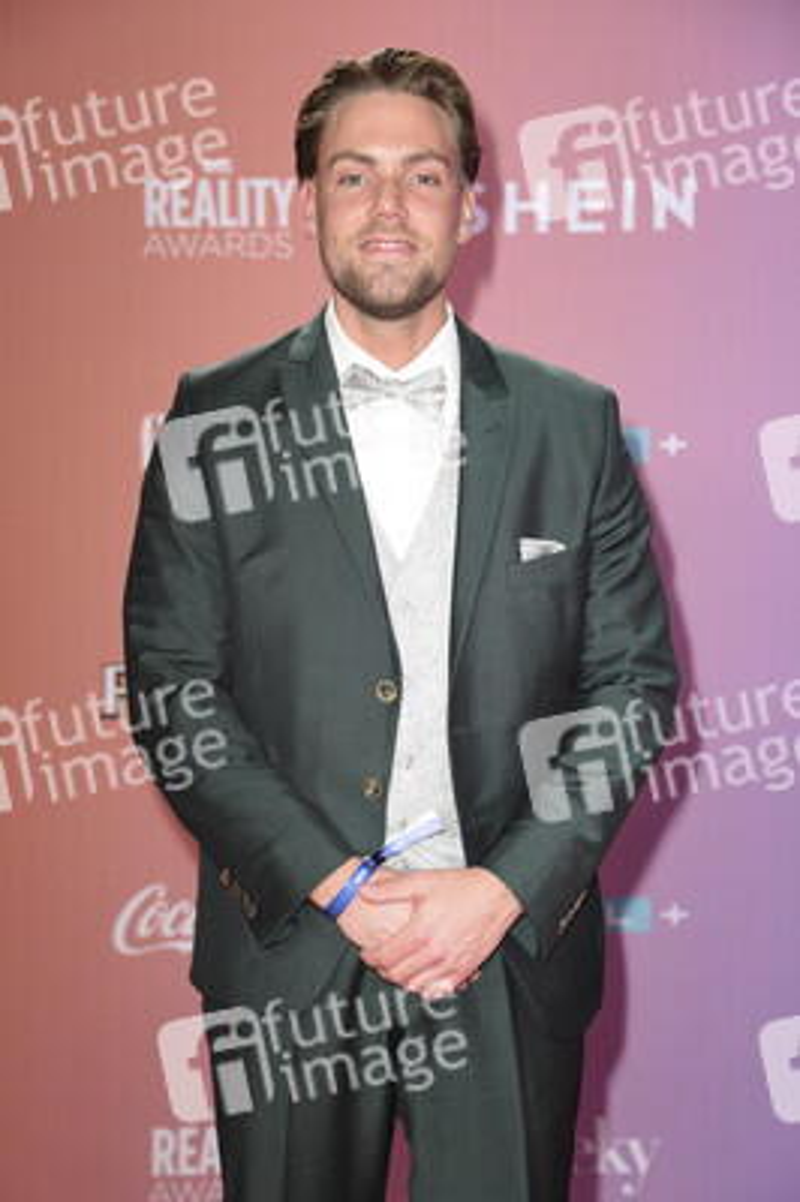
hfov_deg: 16.0
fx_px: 2838
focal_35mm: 85
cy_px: 601
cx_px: 400
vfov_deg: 23.9
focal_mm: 85
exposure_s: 1/250
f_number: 5.6
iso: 2500
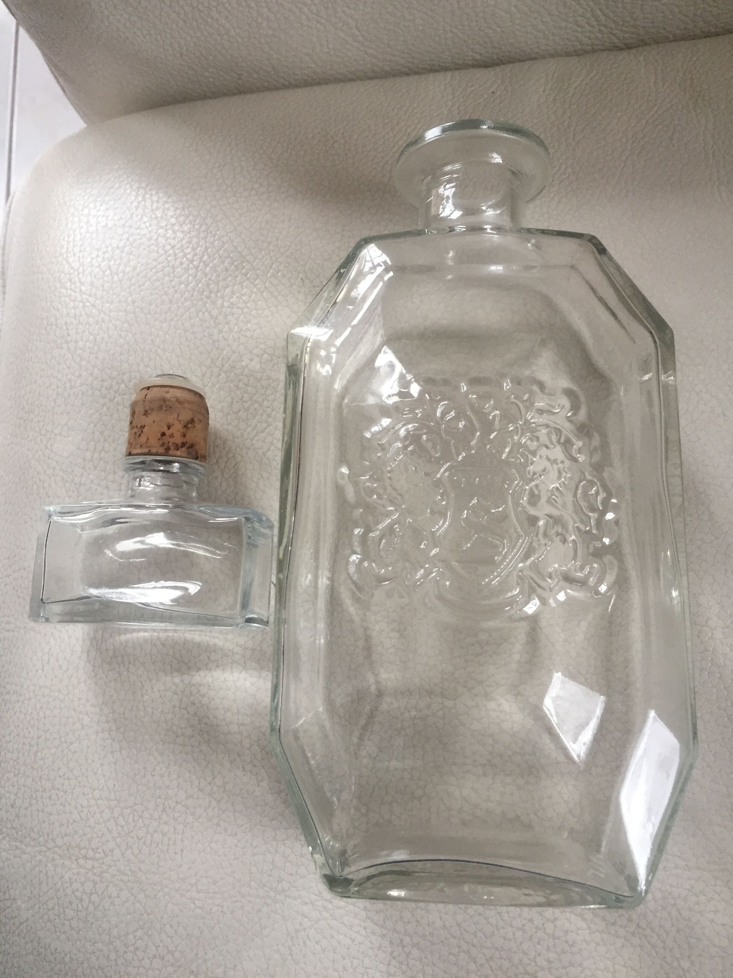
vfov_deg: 61.7
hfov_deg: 48.2
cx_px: 366
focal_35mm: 29
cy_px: 489
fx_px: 819
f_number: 2.2
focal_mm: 4.15
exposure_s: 1/33
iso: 50
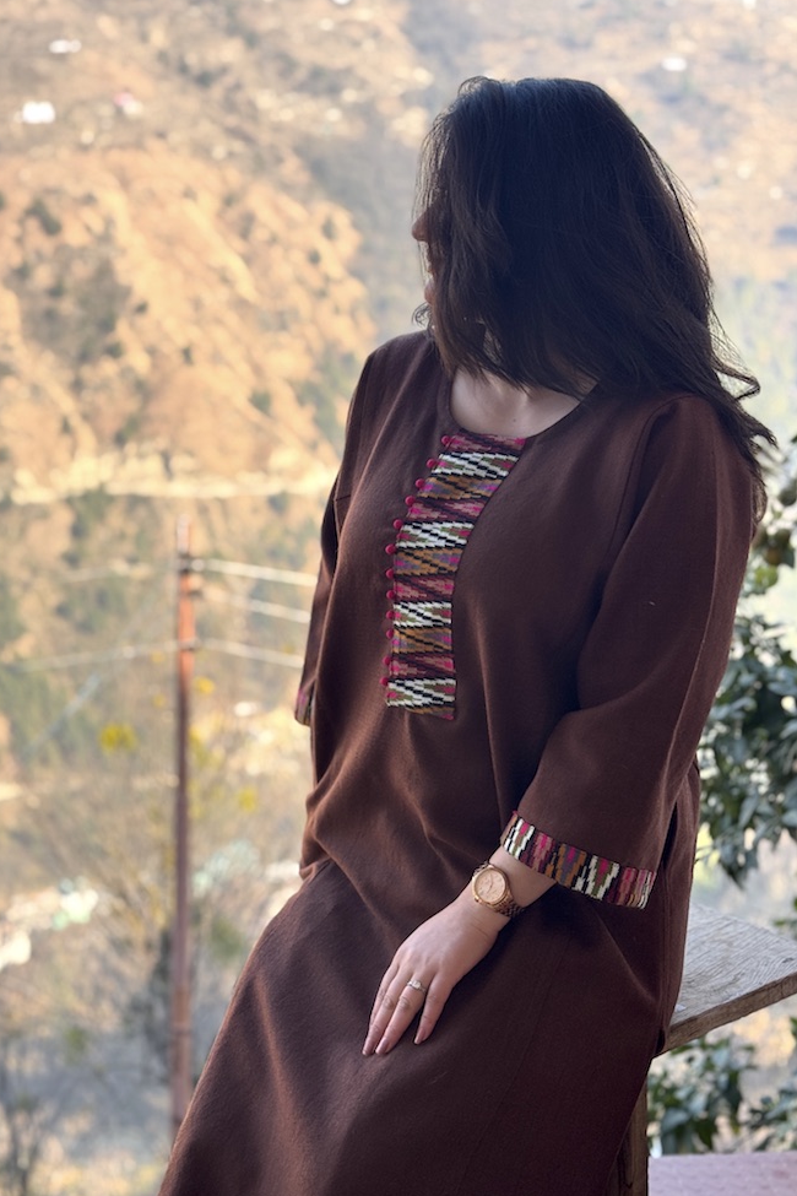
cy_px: 605
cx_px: 344
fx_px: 1693
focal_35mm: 51
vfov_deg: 38.9
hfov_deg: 26.5
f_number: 1.78
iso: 64
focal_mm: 6.76
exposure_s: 1/731
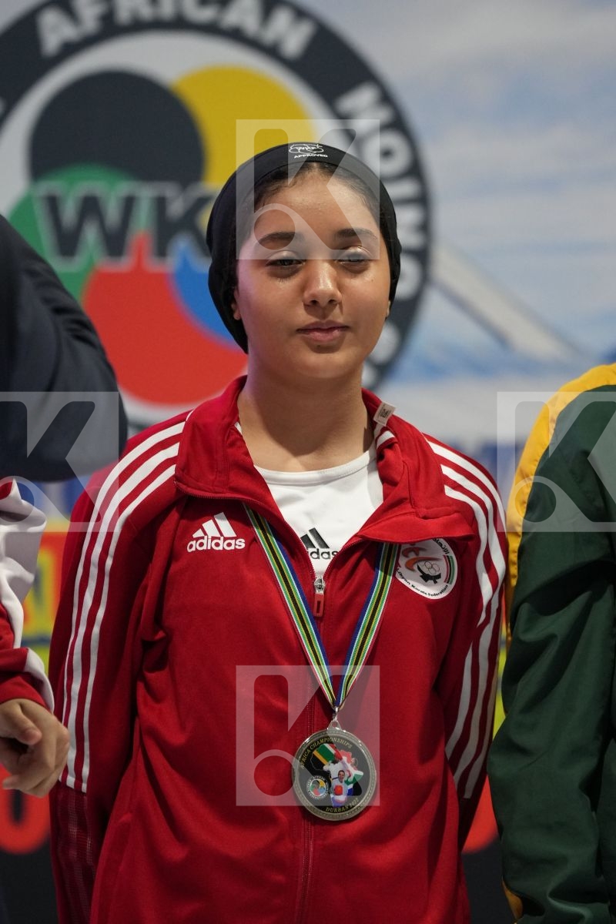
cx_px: 308
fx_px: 7699
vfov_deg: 6.9
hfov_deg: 4.6
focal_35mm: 300
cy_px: 462
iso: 2500
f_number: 2.8
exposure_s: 1/250
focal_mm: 200
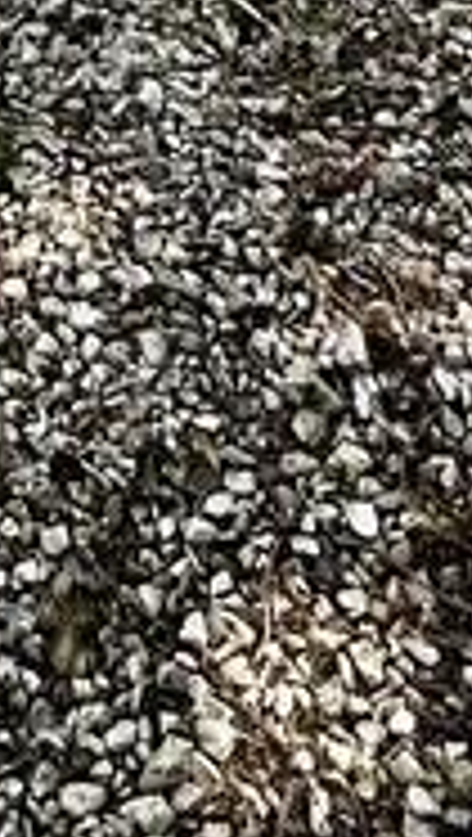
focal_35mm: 84
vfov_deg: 17.3
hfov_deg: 13.7
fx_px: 1864
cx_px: -211
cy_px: -886
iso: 40
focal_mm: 2.22
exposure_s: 1/647
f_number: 2.2
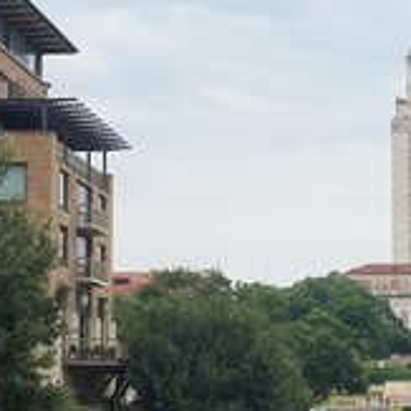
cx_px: 411
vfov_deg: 12.1
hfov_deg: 12.0
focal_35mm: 144
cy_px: 243
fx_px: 1936
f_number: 10
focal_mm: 23
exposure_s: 1/100
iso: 100
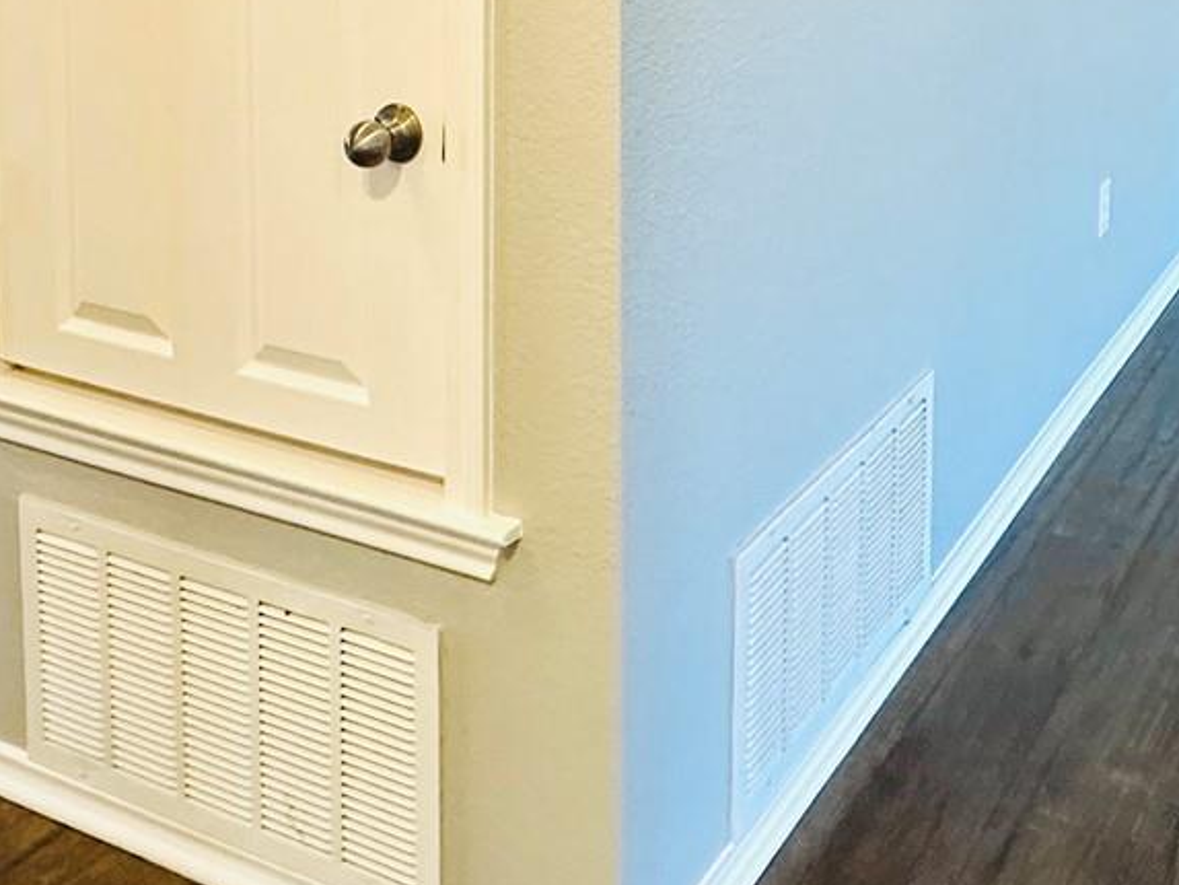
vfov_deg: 26.2
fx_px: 1703
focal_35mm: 50
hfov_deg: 37.8
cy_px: -158
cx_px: 786
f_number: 2.2
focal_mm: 2.22
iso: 250
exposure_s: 1/60
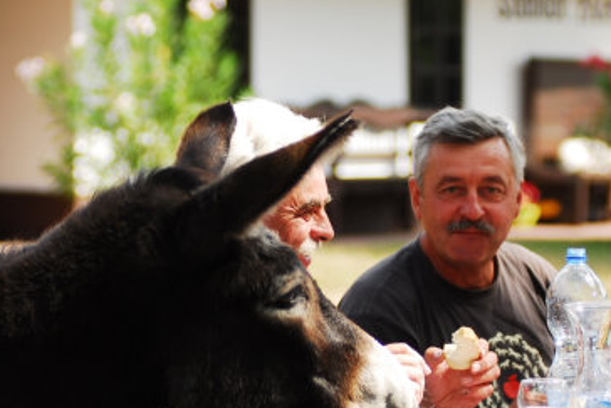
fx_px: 3362
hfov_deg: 10.4
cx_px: 270
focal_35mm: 198
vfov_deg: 6.9
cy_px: 299
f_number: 2.8
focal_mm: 80
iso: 100
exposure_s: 1/400
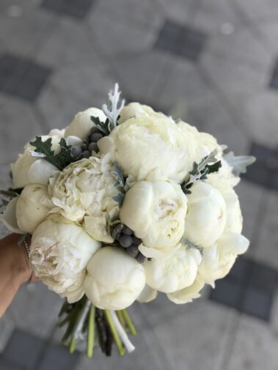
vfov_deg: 33.8
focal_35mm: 57
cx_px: 139
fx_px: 610
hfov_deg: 25.7
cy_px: 185
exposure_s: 1/177
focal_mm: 6.6
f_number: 2.8
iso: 20
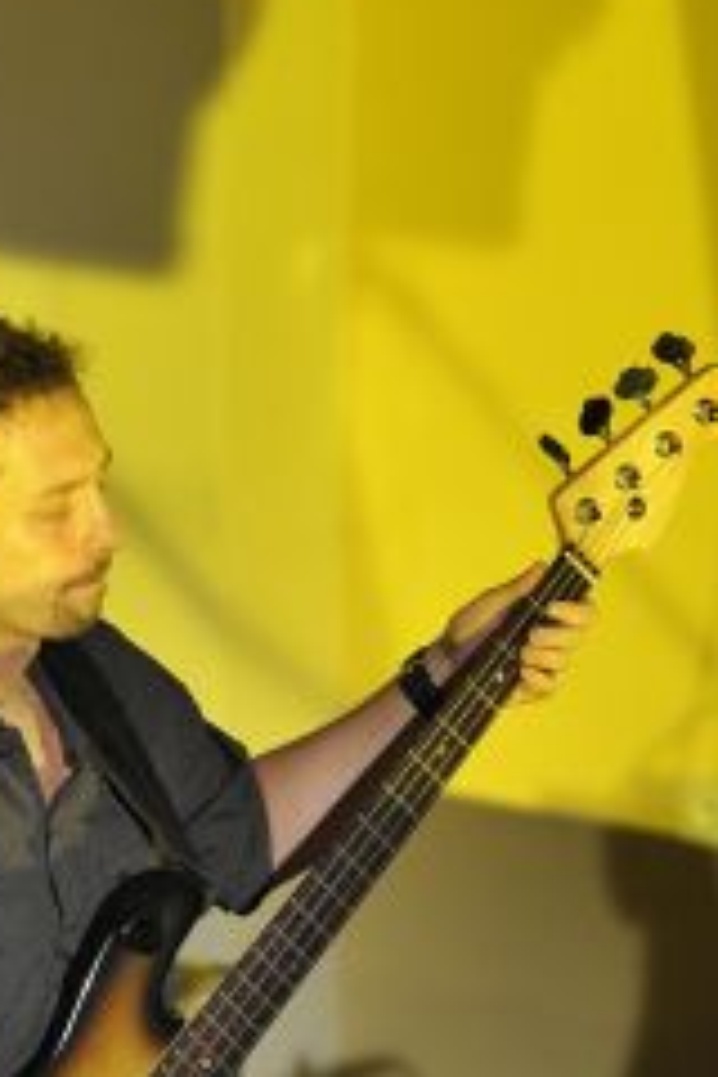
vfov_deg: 6.1
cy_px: 278
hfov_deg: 4.1
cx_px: -34
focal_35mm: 337
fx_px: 10081
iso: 1600
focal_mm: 135
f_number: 2.8
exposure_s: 1/125
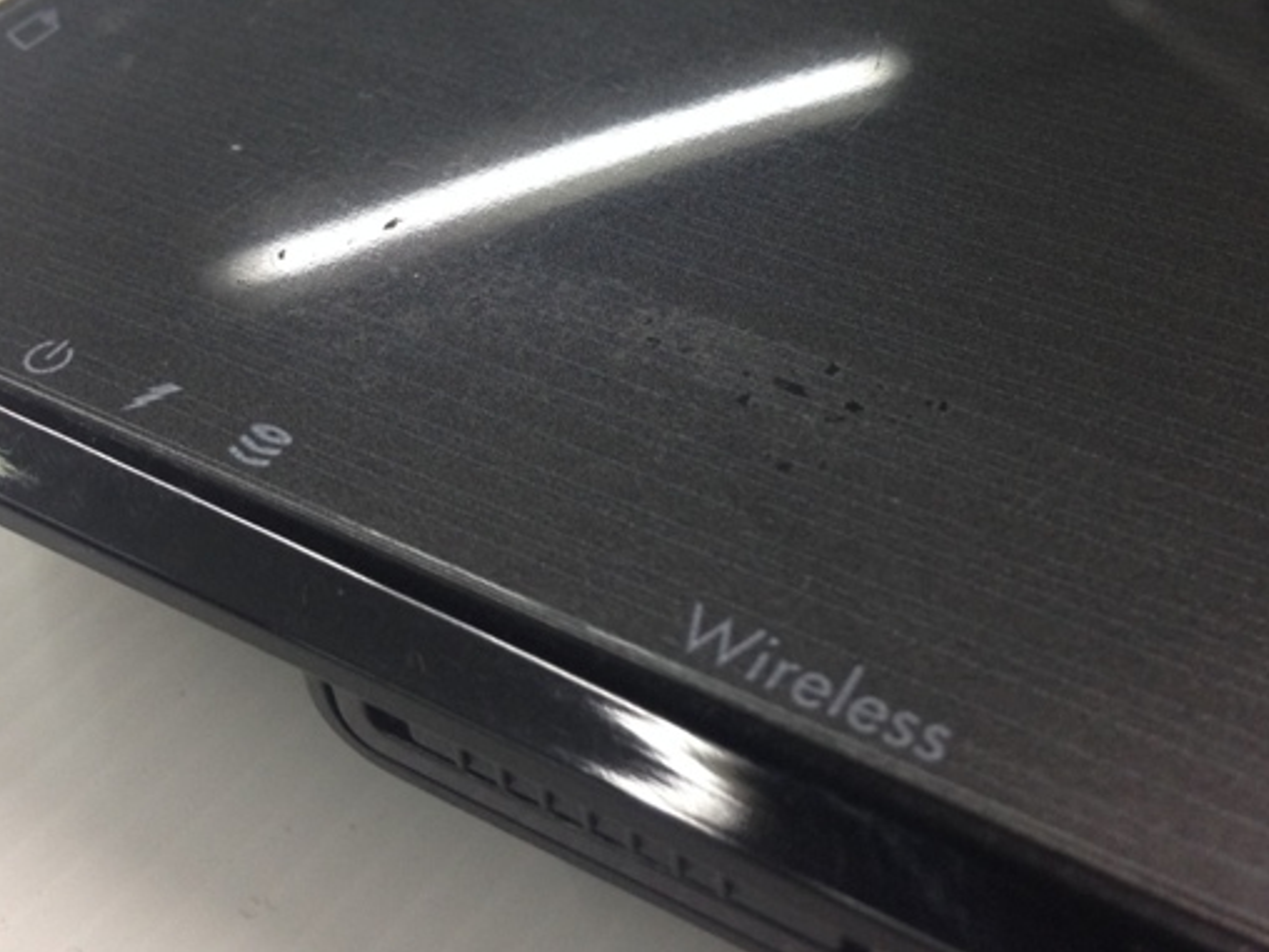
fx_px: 1906
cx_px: 734
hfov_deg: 36.7
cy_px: 207
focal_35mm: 52
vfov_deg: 27.5
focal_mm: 4.12
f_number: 2.4
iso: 80
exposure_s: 1/20
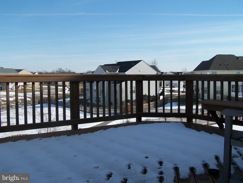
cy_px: 92
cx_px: 122
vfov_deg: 37.7
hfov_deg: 49.0
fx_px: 267
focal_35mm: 38
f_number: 4
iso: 80
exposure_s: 1/800
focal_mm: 6.3
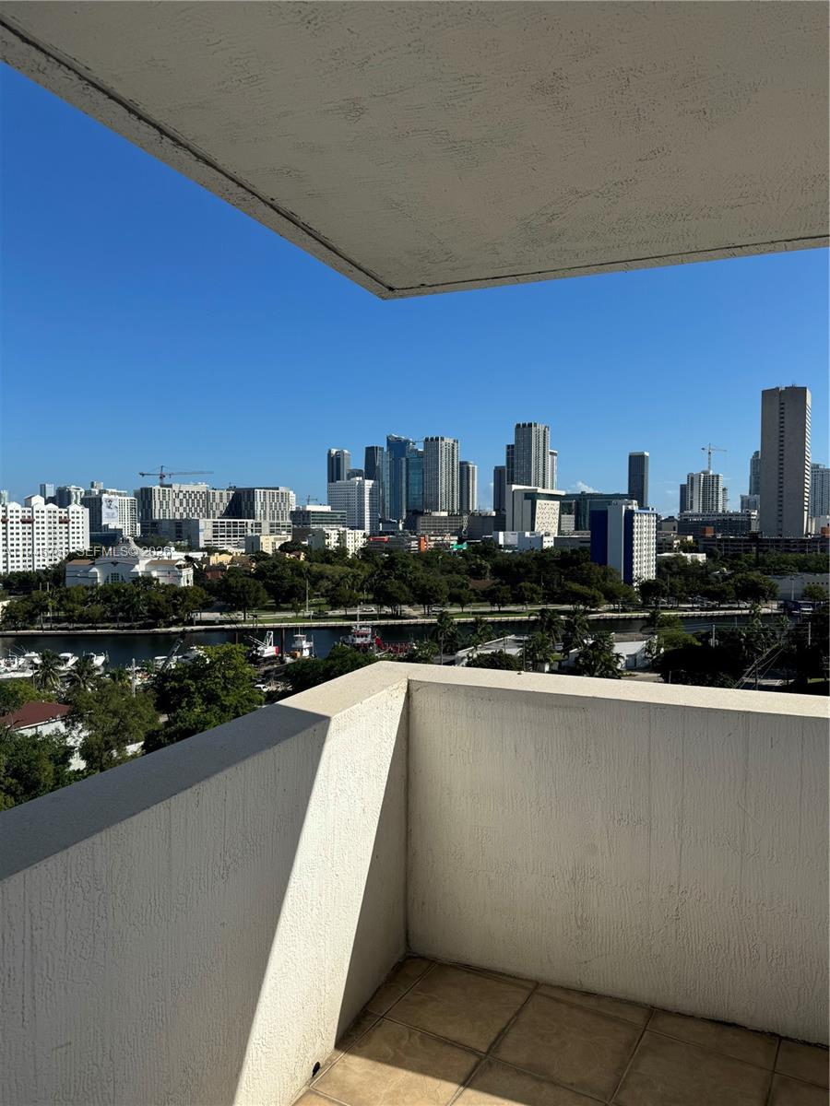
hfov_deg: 56.8
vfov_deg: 71.6
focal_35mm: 24
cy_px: 553
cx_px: 415
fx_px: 767
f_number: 1.78
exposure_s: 1/7937
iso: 80
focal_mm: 6.86
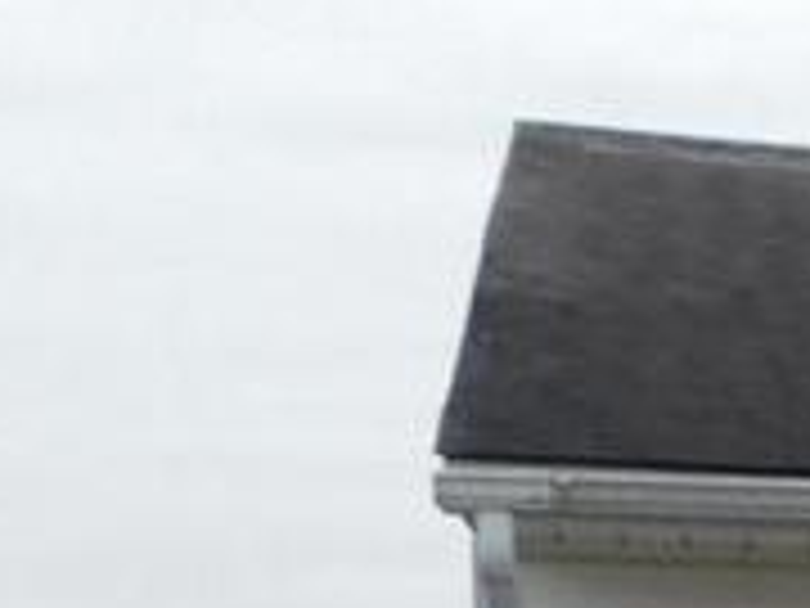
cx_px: 3141
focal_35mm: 184
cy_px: 1230
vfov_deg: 7.7
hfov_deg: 7.7
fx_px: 4306
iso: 125
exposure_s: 1/1000
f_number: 3
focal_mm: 4
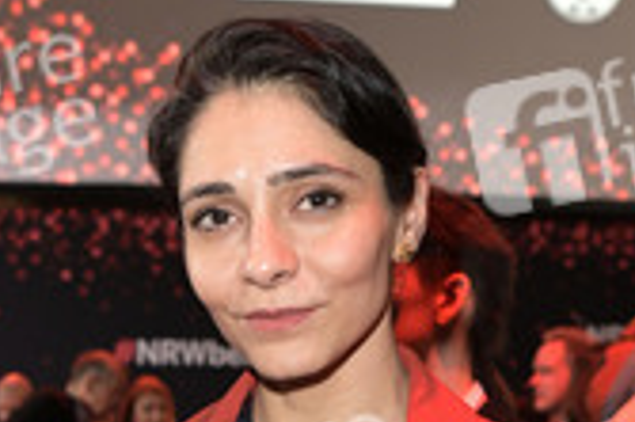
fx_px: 1269
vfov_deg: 16.6
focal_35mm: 72
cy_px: 696
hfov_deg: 28.1
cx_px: 316
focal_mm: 30
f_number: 4.5
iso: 1000
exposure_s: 1/40
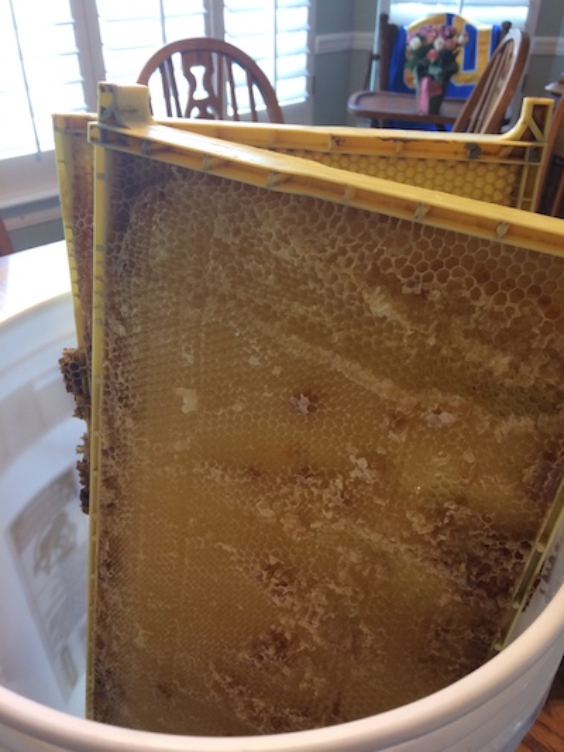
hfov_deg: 48.2
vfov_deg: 61.6
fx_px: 630
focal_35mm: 29
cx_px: 282
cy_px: 376
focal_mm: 4.15
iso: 64
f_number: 2.2
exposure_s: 1/30
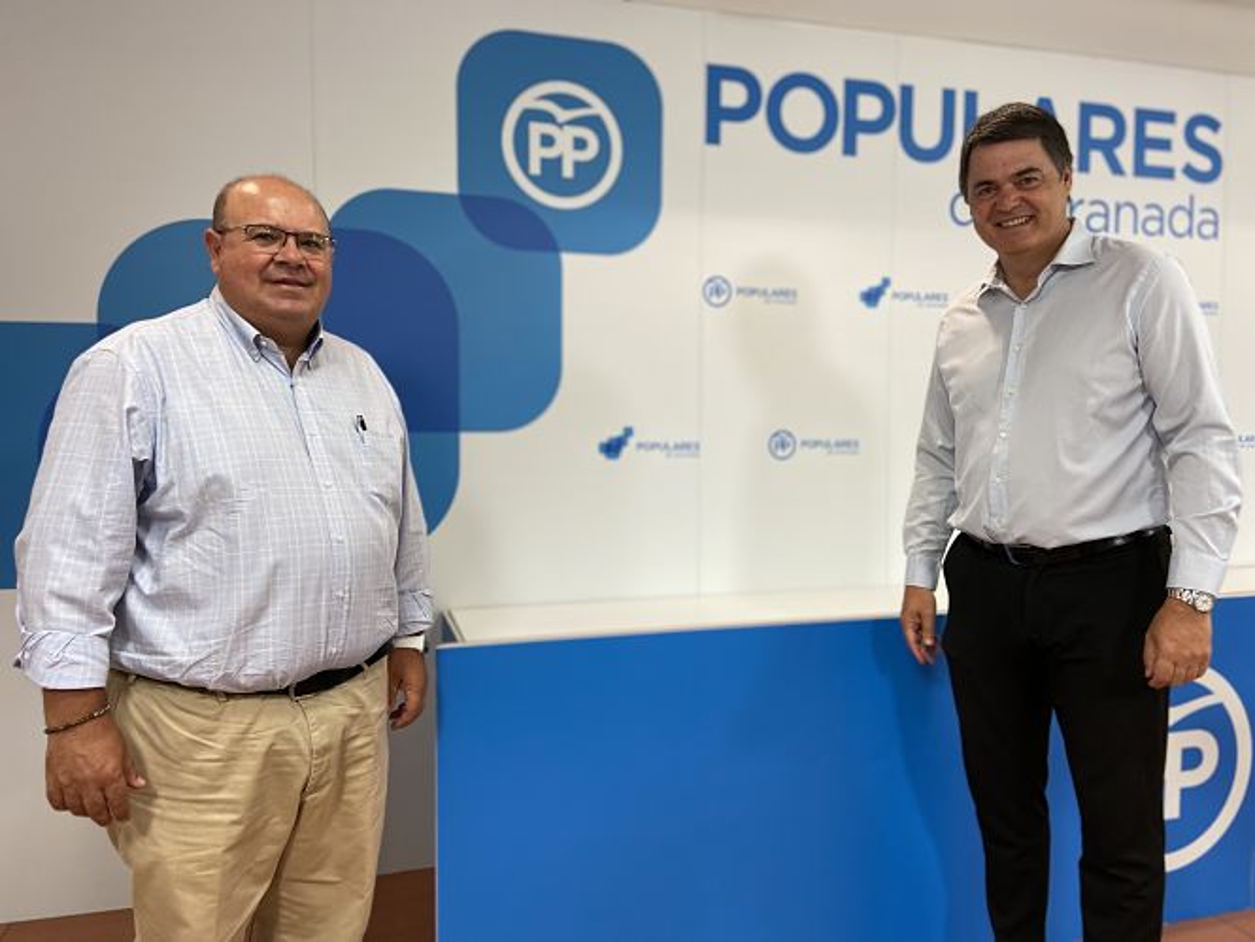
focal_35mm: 26
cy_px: 471
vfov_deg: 53.1
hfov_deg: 67.3
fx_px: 943
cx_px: 628
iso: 64
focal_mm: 4.25
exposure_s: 1/100
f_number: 1.8
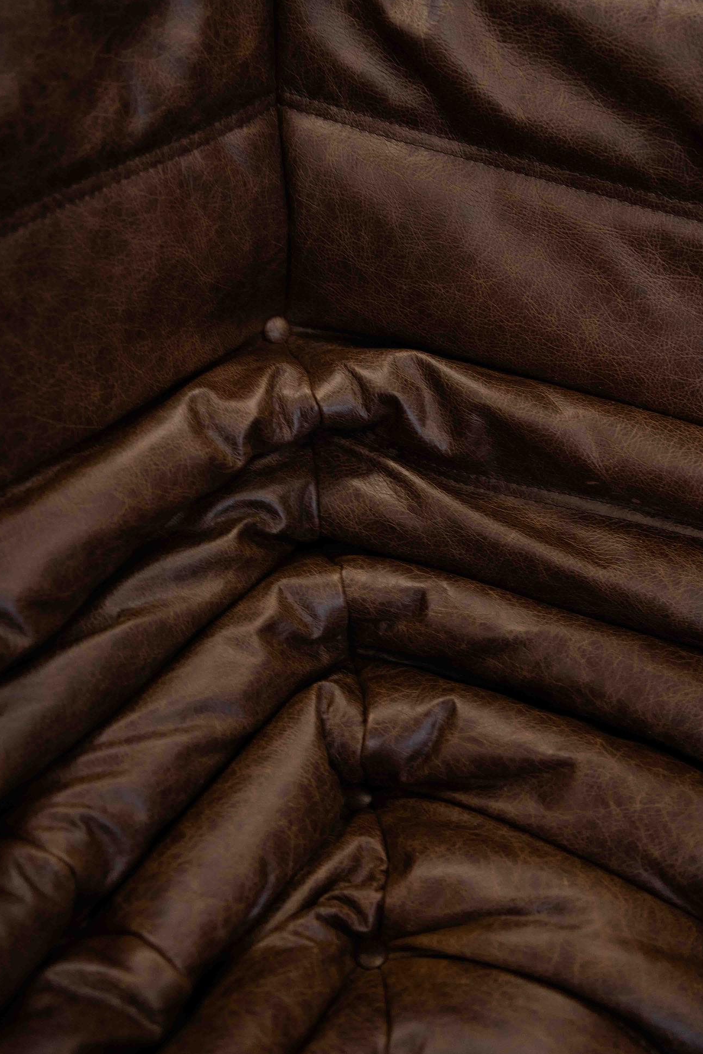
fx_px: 1054
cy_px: 514
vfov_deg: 53.1
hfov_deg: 36.9
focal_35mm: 36
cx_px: 358
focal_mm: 35
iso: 500
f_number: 3.2
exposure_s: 1/100
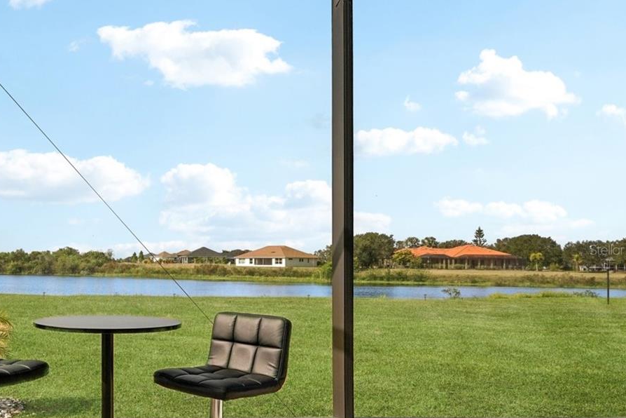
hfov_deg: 50.9
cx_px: 92
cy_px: 250
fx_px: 591
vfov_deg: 38.7
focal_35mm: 34
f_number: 8
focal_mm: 19
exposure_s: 1/1000
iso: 400
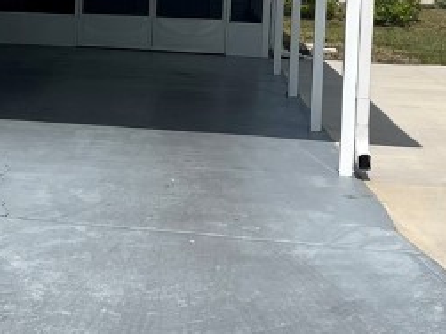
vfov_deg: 13.8
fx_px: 1365
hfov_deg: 18.6
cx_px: 224
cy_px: 23
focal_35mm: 106
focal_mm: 5.1
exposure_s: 1/9091
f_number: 1.6
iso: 50
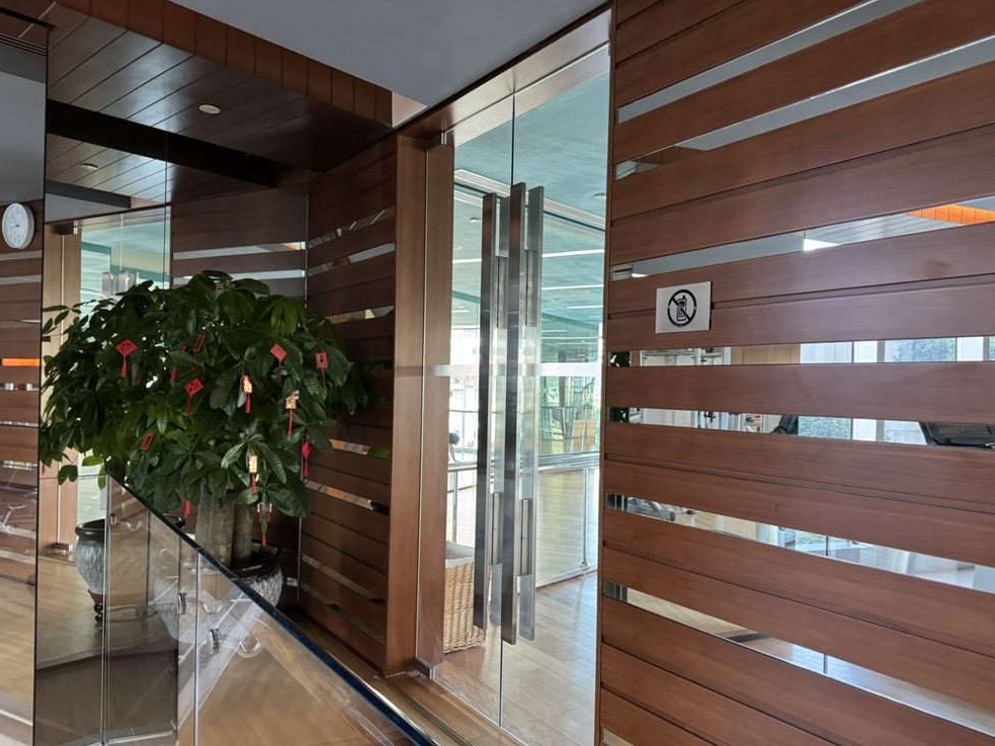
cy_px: 387
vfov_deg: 54.9
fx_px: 719
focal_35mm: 25
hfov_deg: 69.4
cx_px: 512
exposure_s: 1/58
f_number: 1.78
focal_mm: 6.76
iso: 400
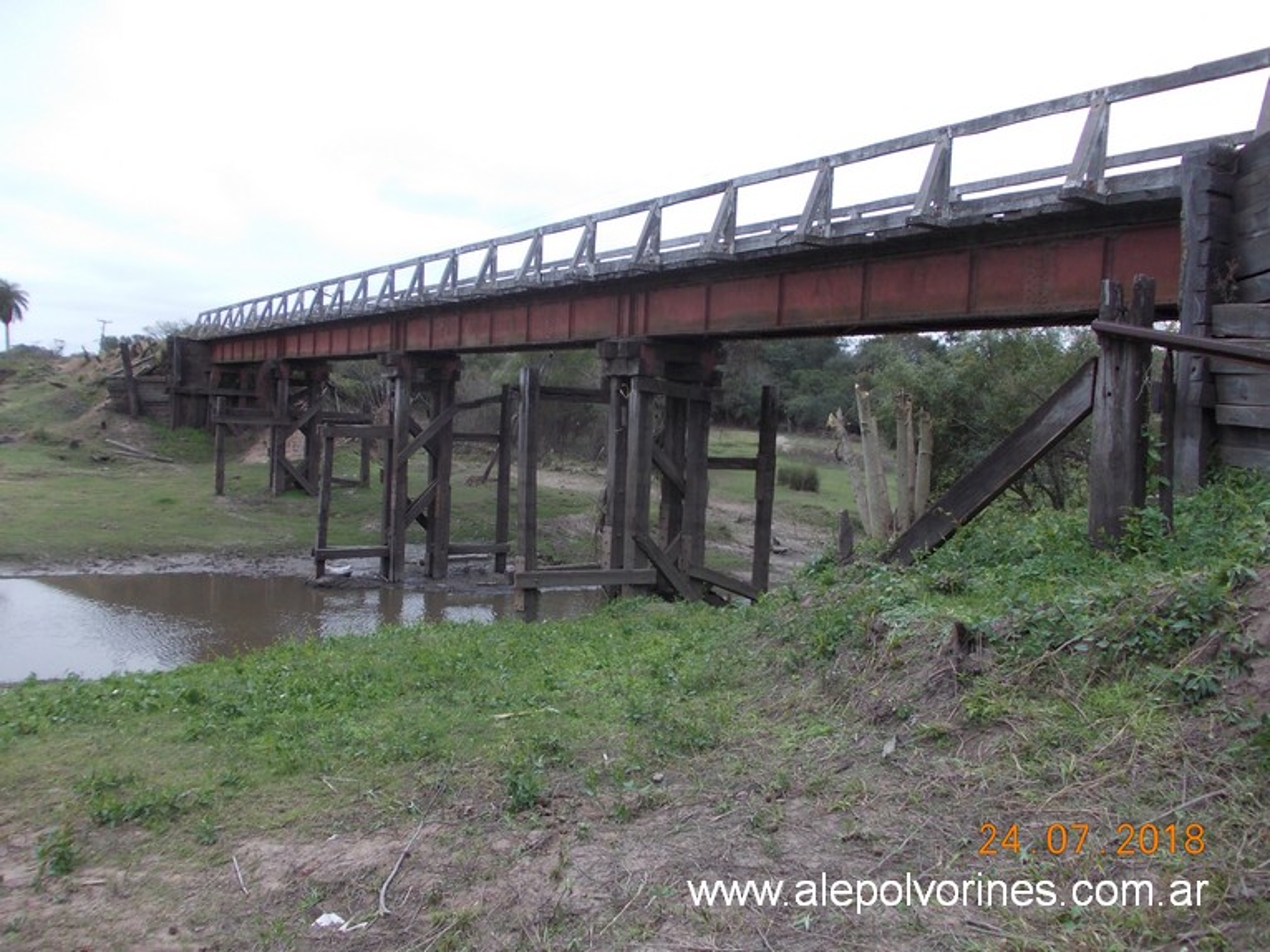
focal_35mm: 28
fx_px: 1027
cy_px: 476
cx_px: 635
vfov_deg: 49.7
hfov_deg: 63.5
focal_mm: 4
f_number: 2.7
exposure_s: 1/100
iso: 80
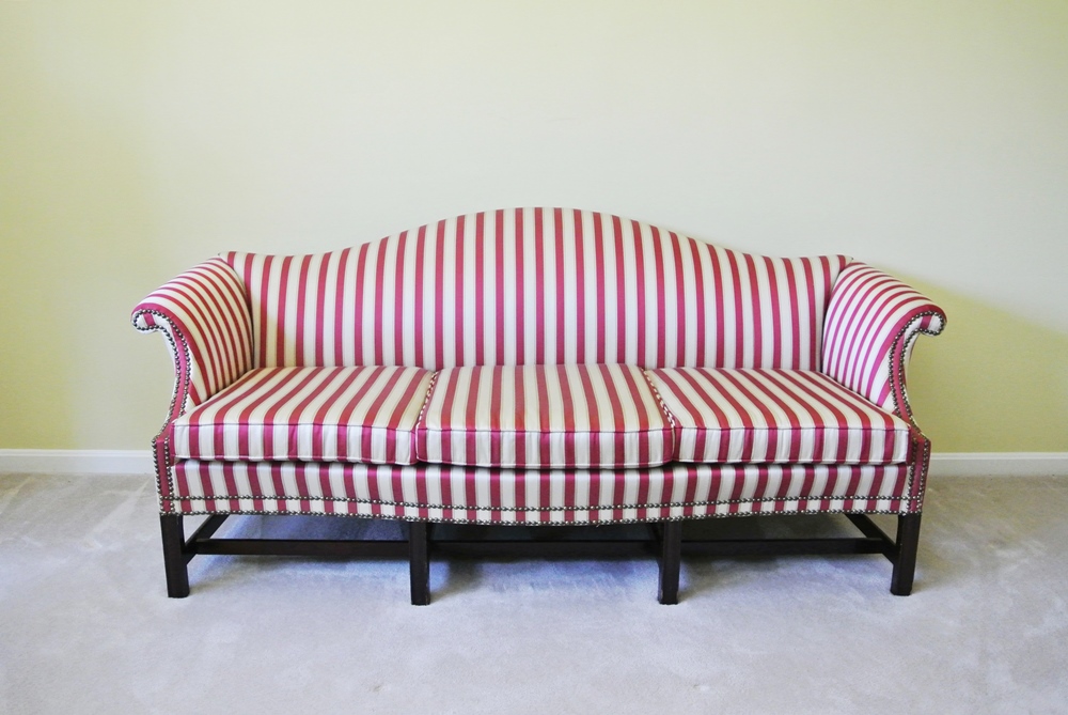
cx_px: 534
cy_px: 358
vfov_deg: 42.4
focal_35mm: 31
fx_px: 921
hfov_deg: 60.2
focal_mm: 11.8
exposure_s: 1/60
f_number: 3.8
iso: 800
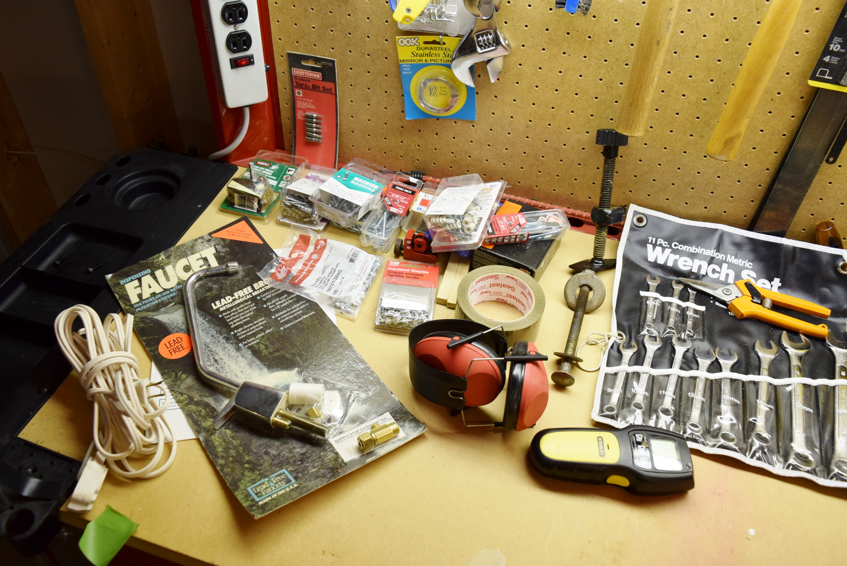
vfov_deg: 43.7
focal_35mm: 30
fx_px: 706
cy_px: 283
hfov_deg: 61.9
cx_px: 424
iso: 400
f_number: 5
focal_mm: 20
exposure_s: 1/100
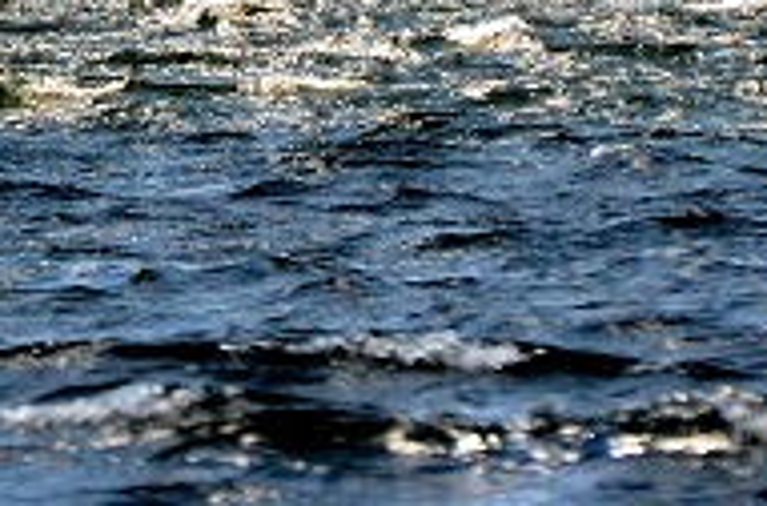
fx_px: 33361
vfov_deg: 0.9
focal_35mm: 1571
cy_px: -30
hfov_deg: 1.3
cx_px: -701
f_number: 5.3
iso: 1400
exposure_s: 1/8000
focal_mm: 200
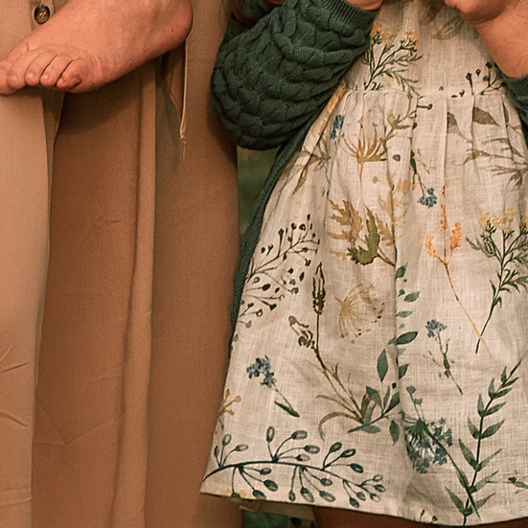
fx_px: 13788
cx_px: 9
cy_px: -422
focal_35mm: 799
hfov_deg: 2.2
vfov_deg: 2.2
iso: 100
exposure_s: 1/640
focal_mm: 135
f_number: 4
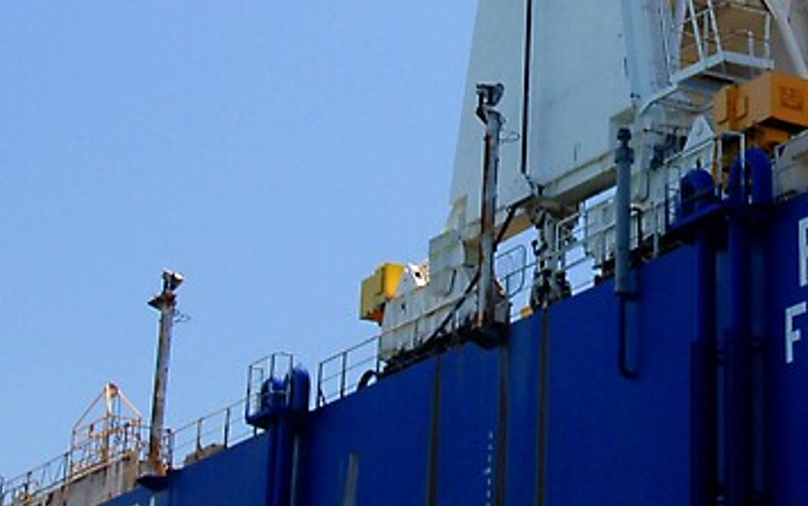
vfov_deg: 10.3
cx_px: 663
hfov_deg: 16.6
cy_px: -174
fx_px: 2742
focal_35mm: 124
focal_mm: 29
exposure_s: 1/160
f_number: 6.3
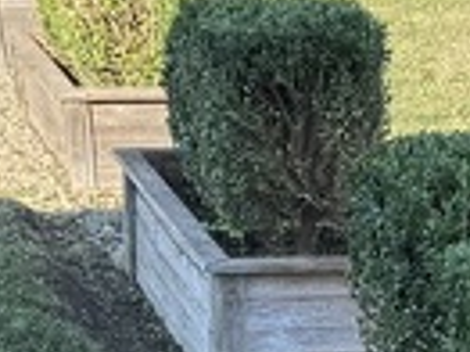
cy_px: 708
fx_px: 2550
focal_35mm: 188
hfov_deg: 10.3
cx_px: 649
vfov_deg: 7.6
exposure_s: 1/1046
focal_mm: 6.76
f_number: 1.78
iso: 80
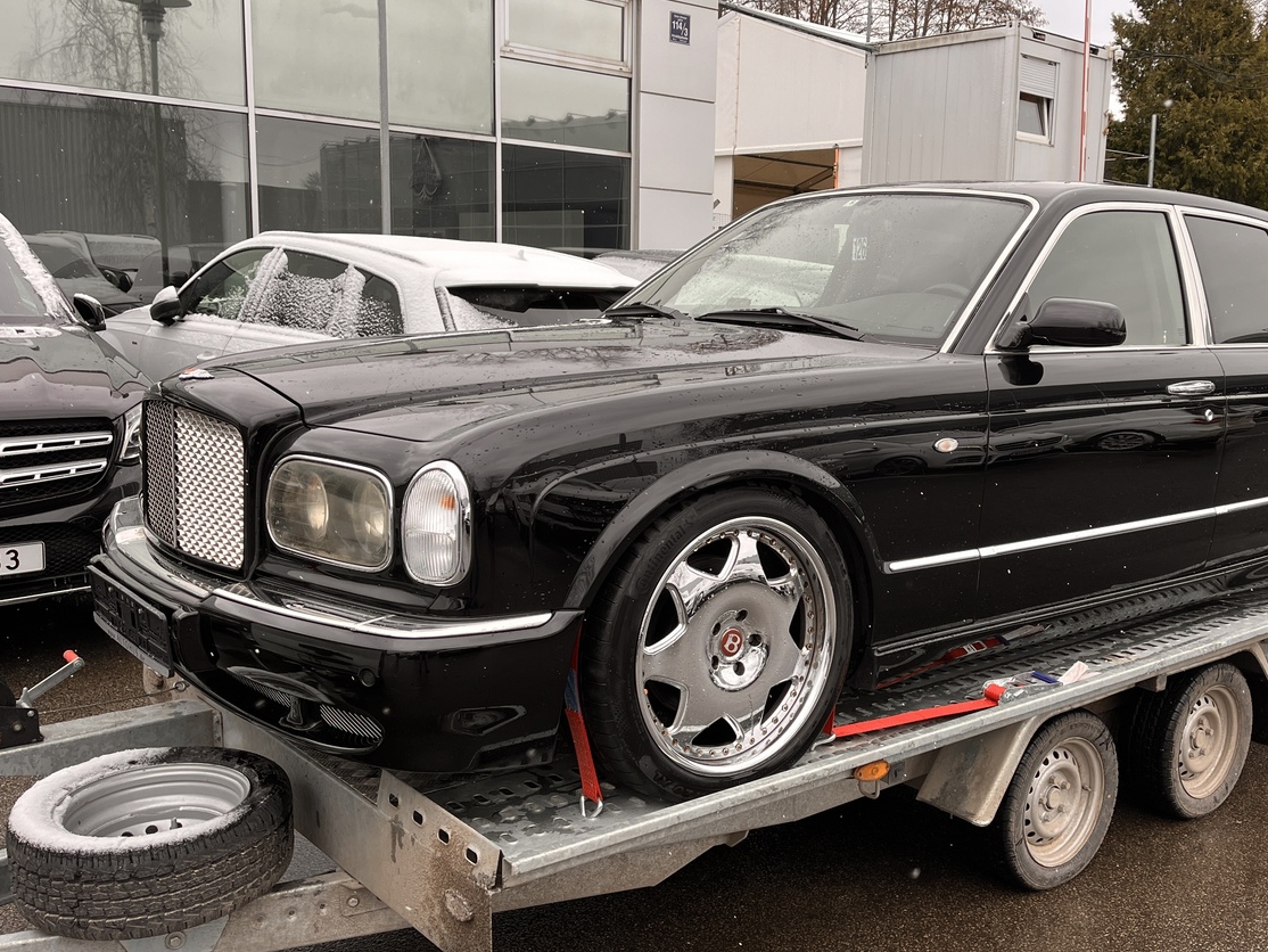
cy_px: 481
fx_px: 1282
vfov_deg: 40.7
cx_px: 797
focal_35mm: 35
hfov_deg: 52.0
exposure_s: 1/375
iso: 50
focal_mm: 5.1
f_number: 1.6
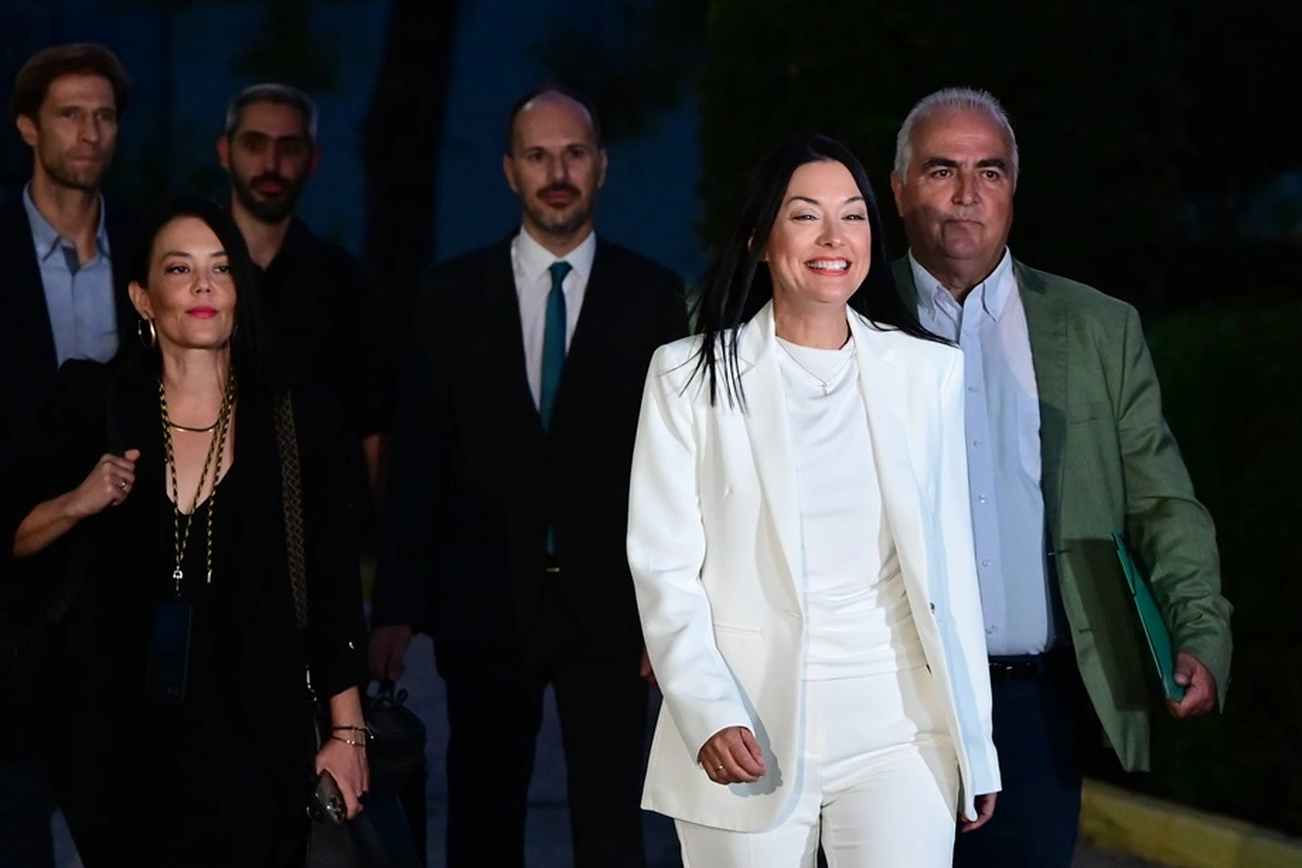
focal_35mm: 120
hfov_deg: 17.1
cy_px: 434
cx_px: 651
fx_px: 4339
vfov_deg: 11.4
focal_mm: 120
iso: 2500
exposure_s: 1/160
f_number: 4
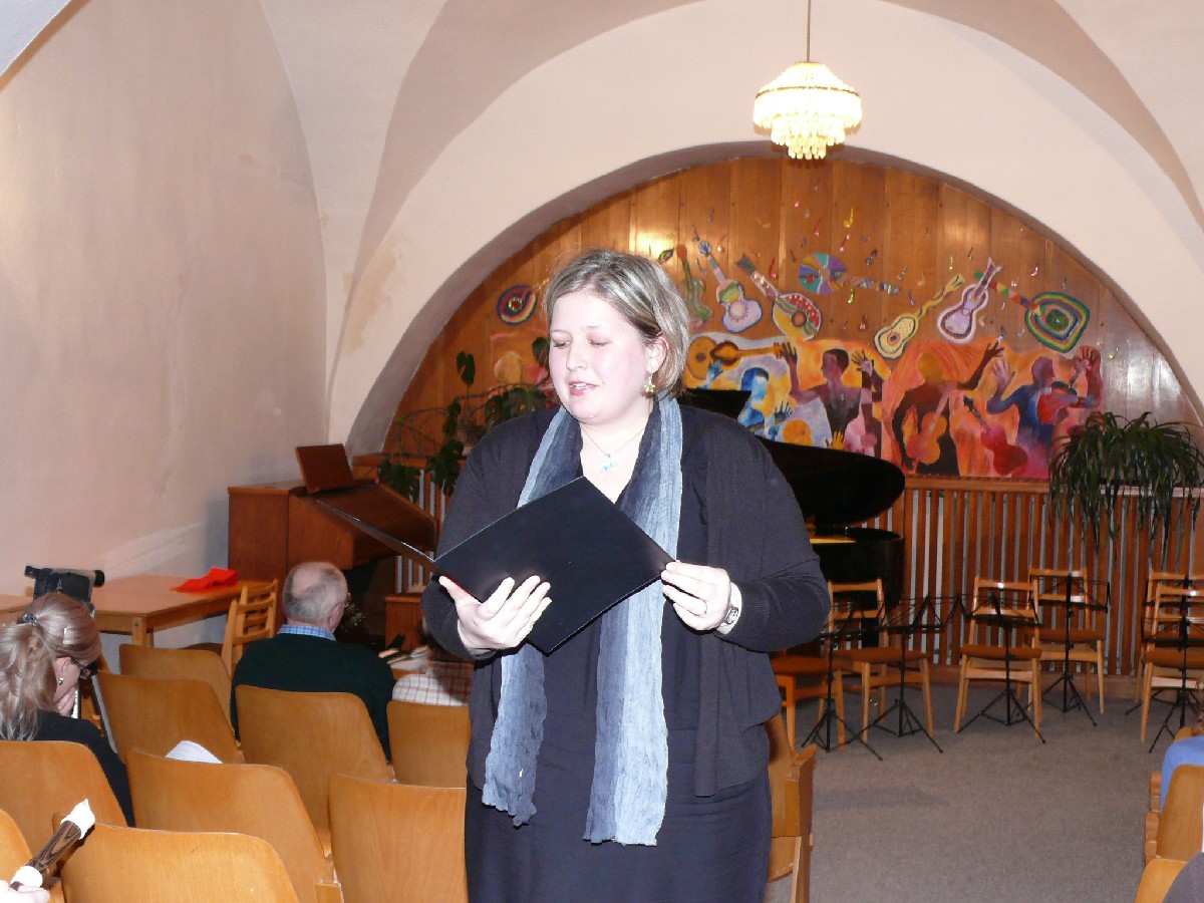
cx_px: 602
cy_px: 452
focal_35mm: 51
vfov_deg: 28.6
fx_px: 1774
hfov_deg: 37.5
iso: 200
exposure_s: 1/30
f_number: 3.2
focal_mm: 9.3
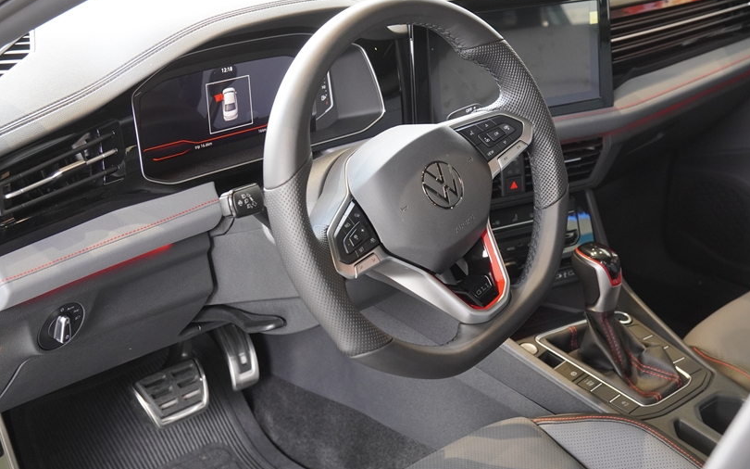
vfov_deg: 22.3
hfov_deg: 35.0
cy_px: 169
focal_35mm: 58
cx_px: 444
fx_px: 1185
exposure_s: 1/60
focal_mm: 30
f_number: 4
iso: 800
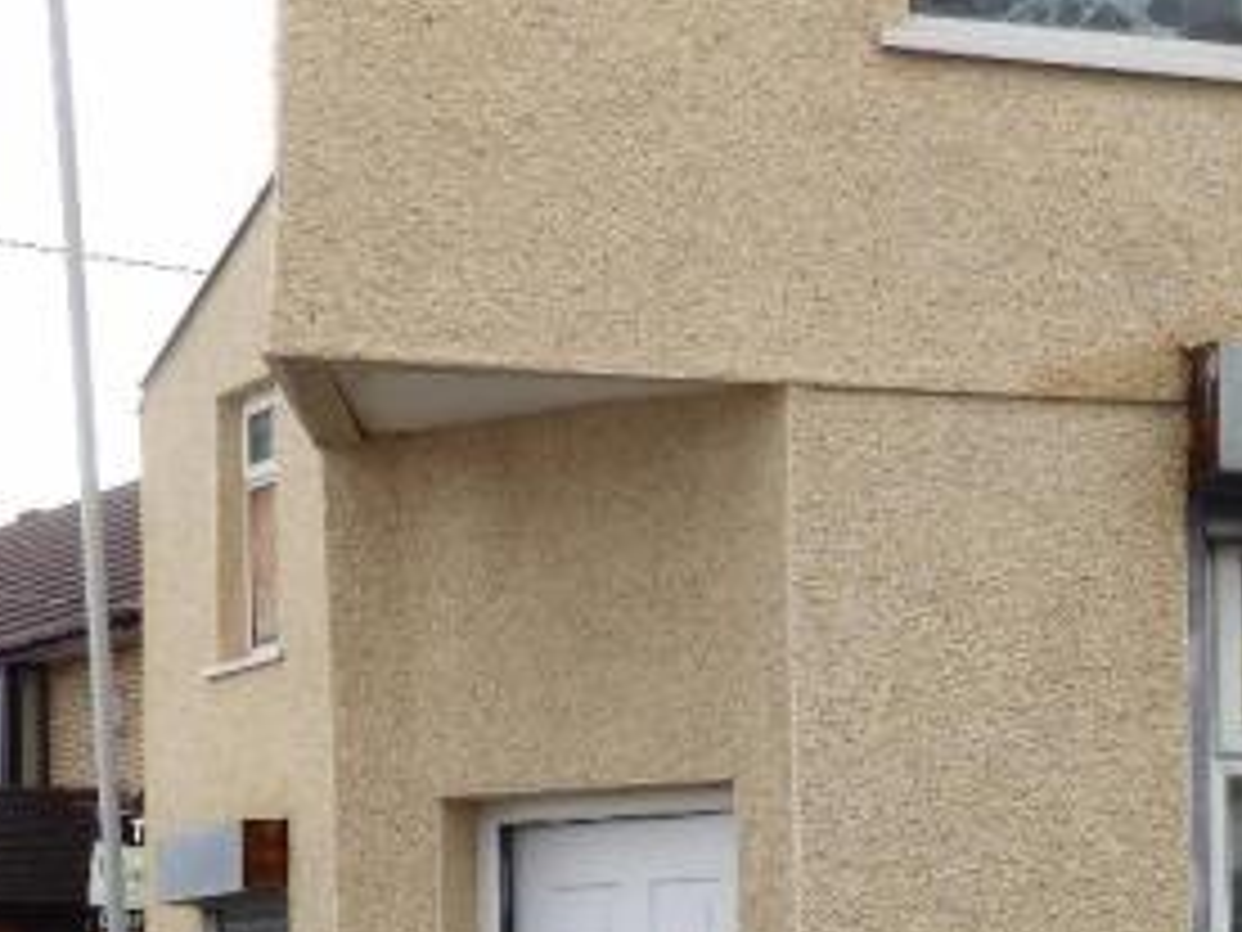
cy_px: 970
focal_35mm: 112
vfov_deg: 13.0
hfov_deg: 17.4
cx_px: 1024
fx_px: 4018
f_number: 4.4
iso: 80
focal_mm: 9.6
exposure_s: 1/250
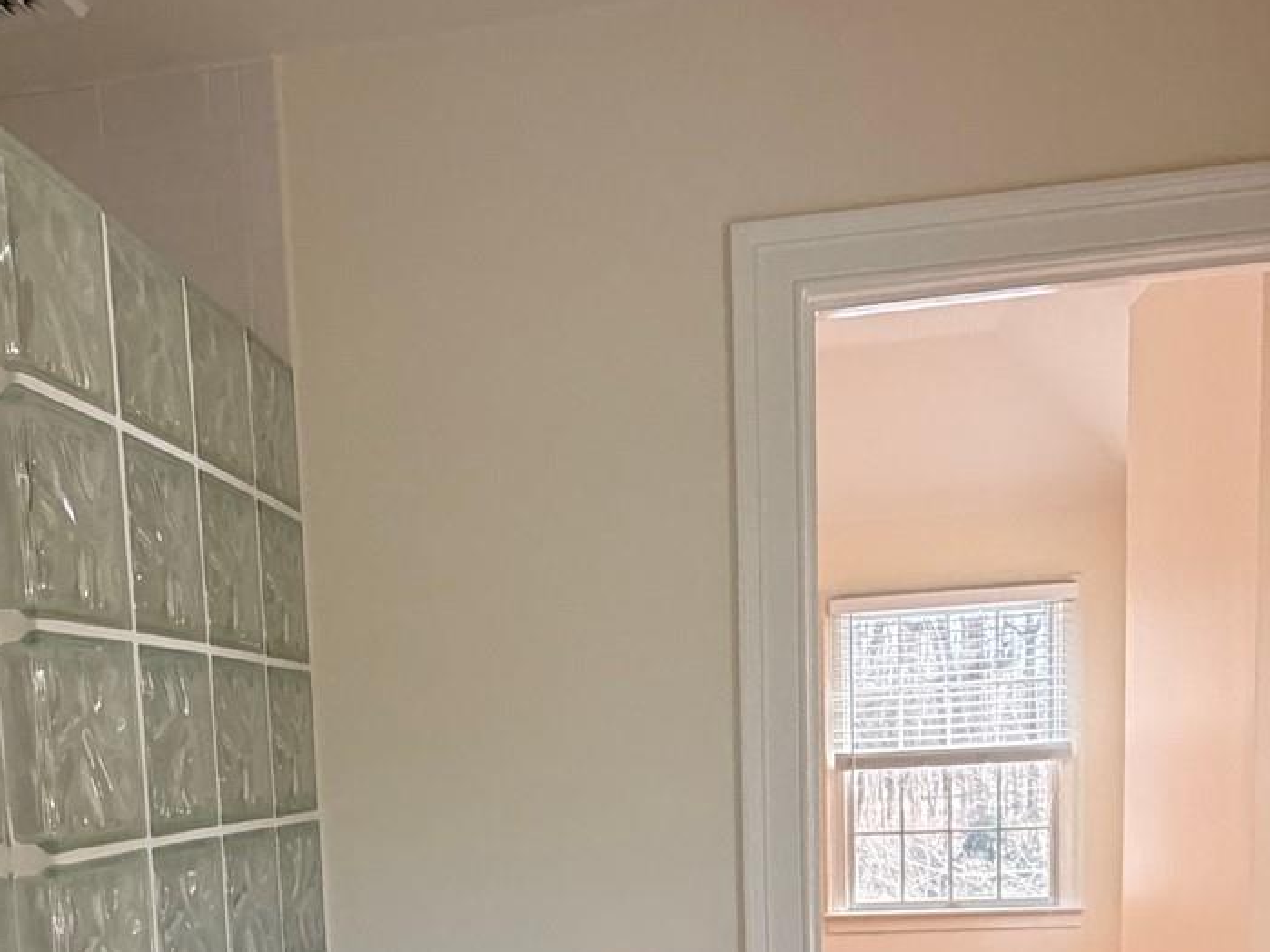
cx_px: 485
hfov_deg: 45.4
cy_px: 948
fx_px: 1504
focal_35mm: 41
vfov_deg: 32.4
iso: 250
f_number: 2.2
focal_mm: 2.22
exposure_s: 1/120
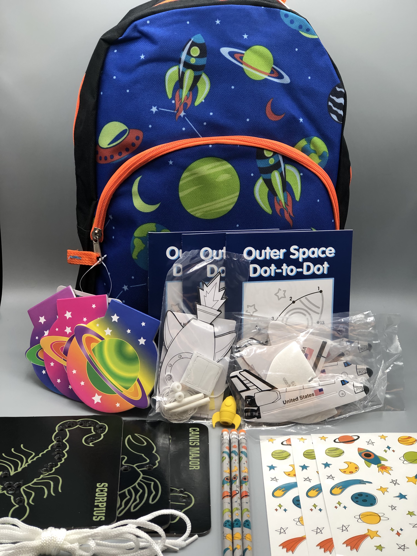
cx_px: 208
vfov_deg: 33.8
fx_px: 916
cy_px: 278
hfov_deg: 25.7
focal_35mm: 57
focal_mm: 6.6
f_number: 2.8
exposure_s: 1/40
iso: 25
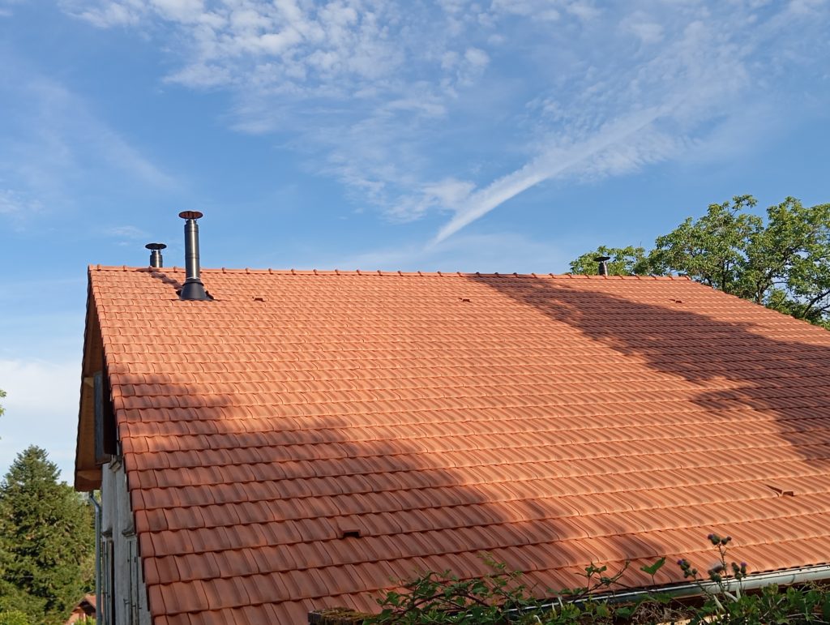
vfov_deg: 36.9
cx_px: 415
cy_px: 312
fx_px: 936
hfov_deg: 47.8
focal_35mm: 39
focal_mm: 4.22
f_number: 1.8
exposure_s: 1/476
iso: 113
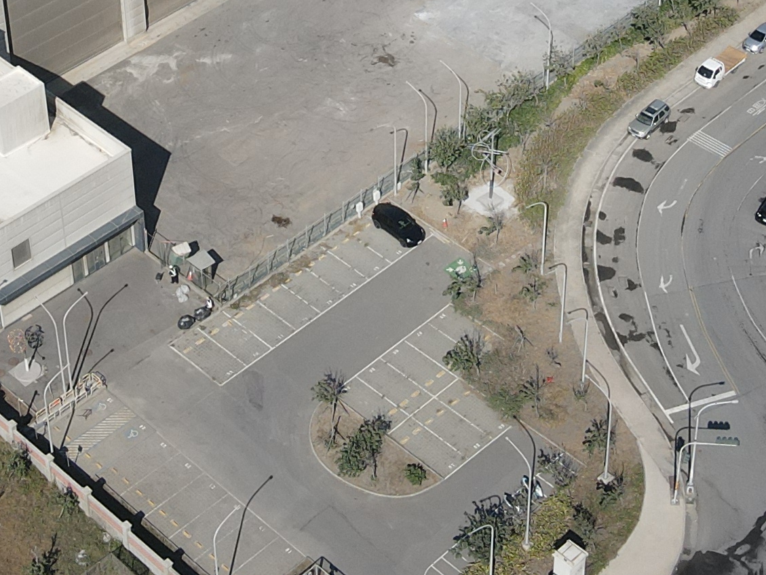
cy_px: -92
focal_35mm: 85
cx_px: 353
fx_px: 1881
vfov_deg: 16.7
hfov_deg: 23.0
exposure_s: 1/1250
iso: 110
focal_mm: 4.5
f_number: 2.8
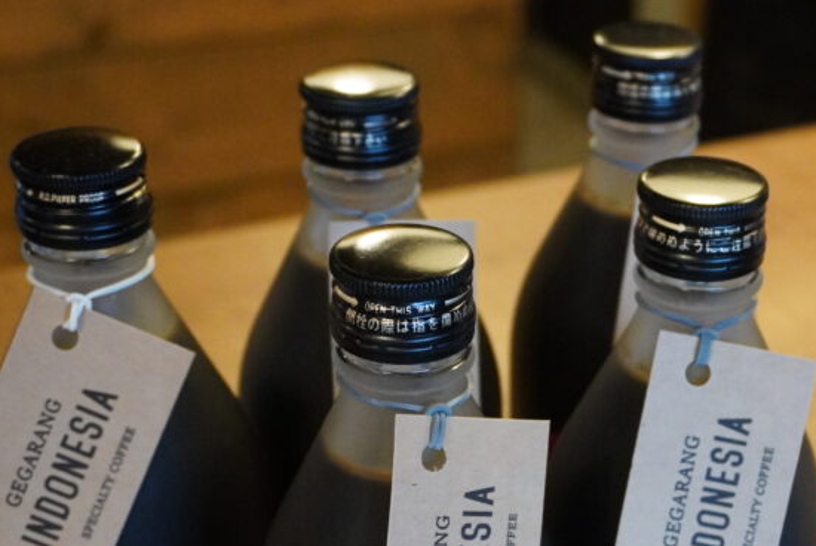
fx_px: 1836
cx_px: 639
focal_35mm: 81
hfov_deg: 24.7
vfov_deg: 16.7
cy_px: 493
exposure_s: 1/160
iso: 6400
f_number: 4.5
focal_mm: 29
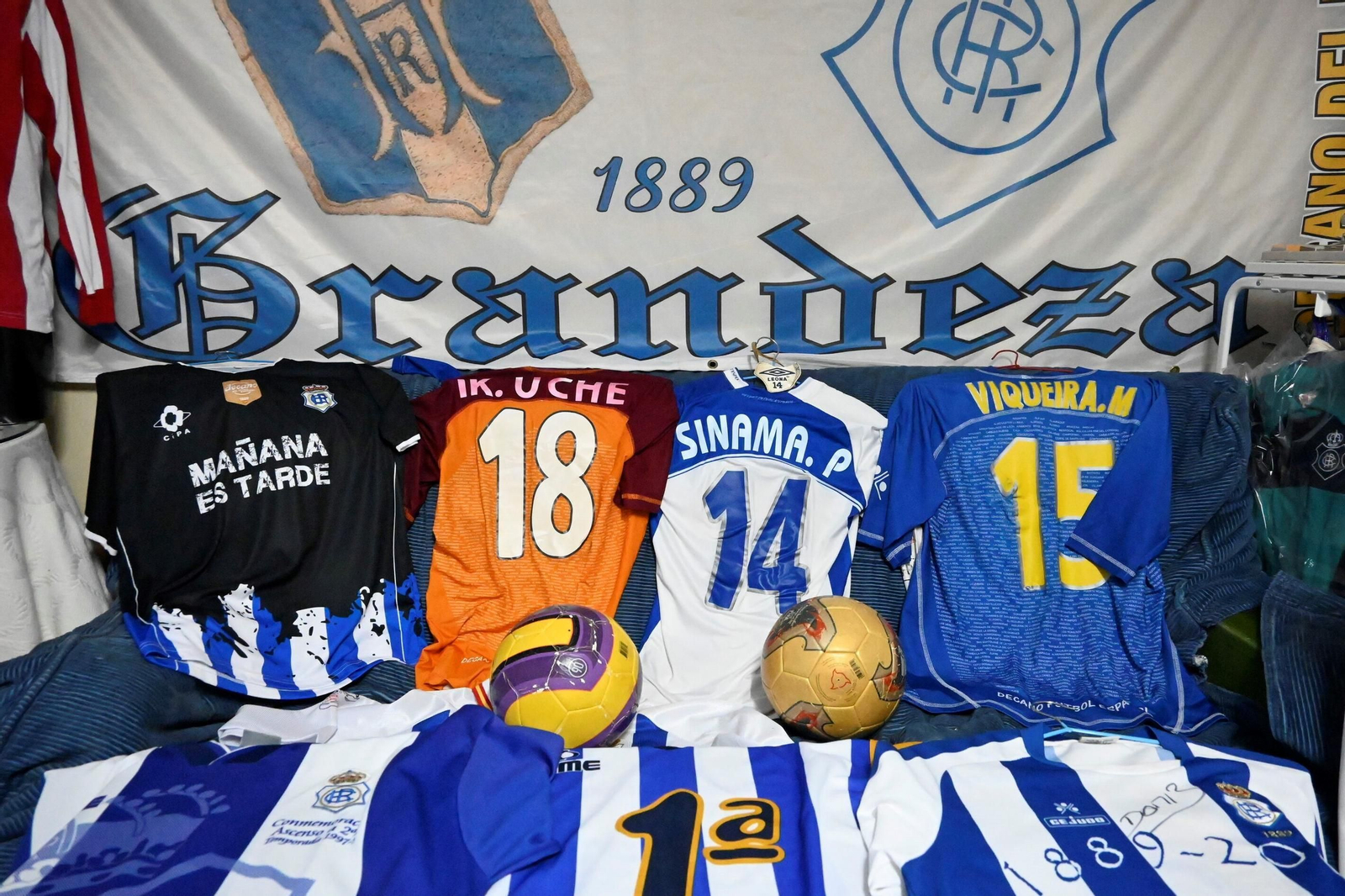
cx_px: 672
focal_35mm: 26
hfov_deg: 68.9
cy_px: 448
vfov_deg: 49.1
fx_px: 980
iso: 12800
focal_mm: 17.5
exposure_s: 1/60
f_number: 5
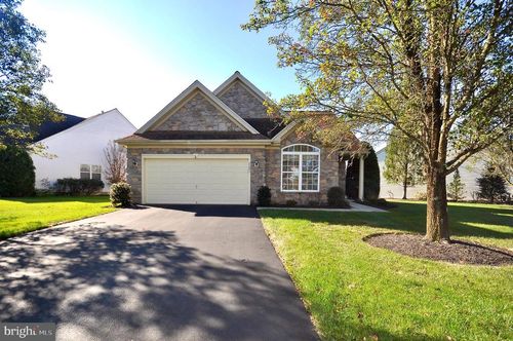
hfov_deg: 100.5
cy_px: 170
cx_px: 256
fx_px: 213
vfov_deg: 77.2
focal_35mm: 15
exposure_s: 1/160
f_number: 6.3
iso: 100
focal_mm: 10
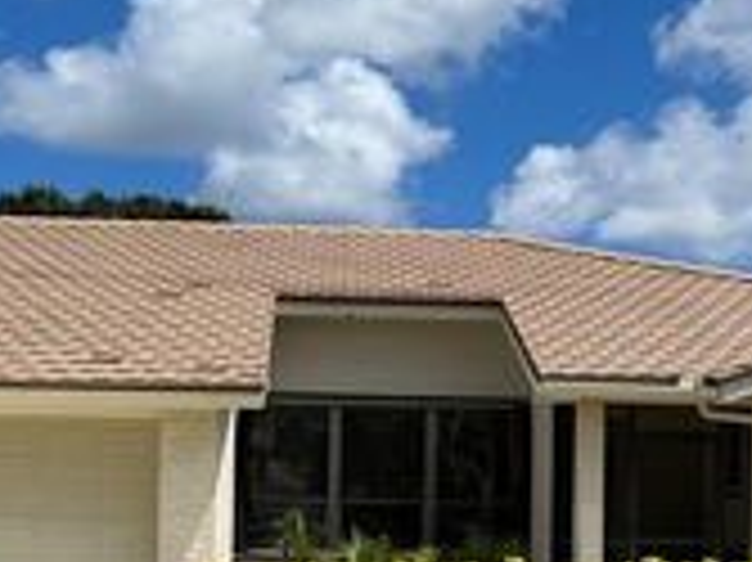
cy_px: 447
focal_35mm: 78
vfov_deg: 18.7
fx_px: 1693
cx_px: 365
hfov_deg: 25.0
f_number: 1.5
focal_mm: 5.7
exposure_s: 1/8696
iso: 50
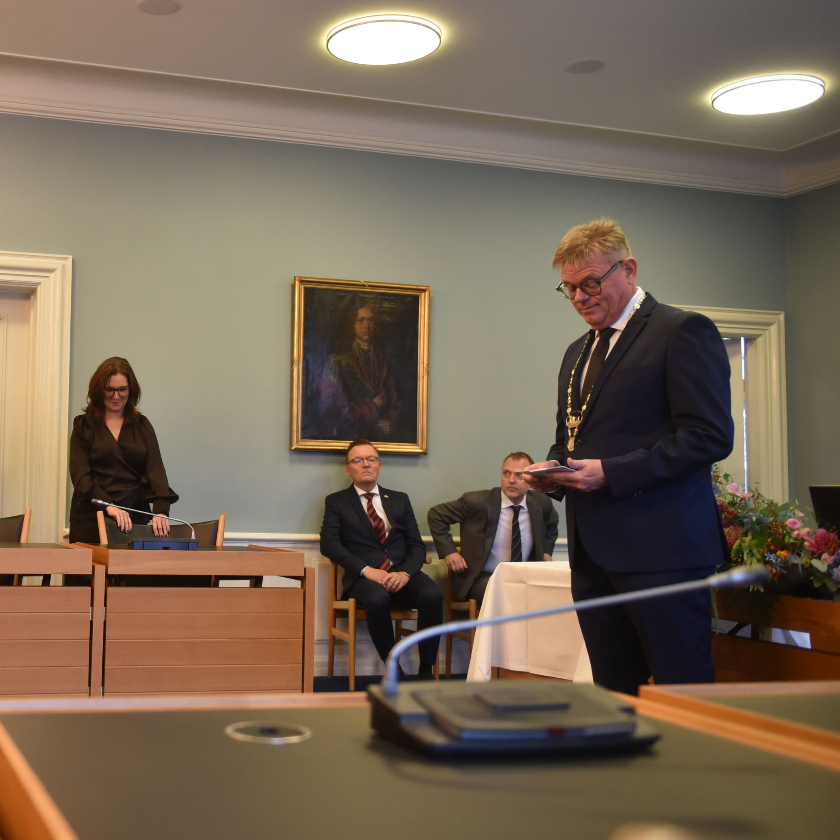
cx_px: 144
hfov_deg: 37.5
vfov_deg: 39.1
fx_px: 1181
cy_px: 390
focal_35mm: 43
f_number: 2.8
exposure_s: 1/250
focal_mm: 28
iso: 2000
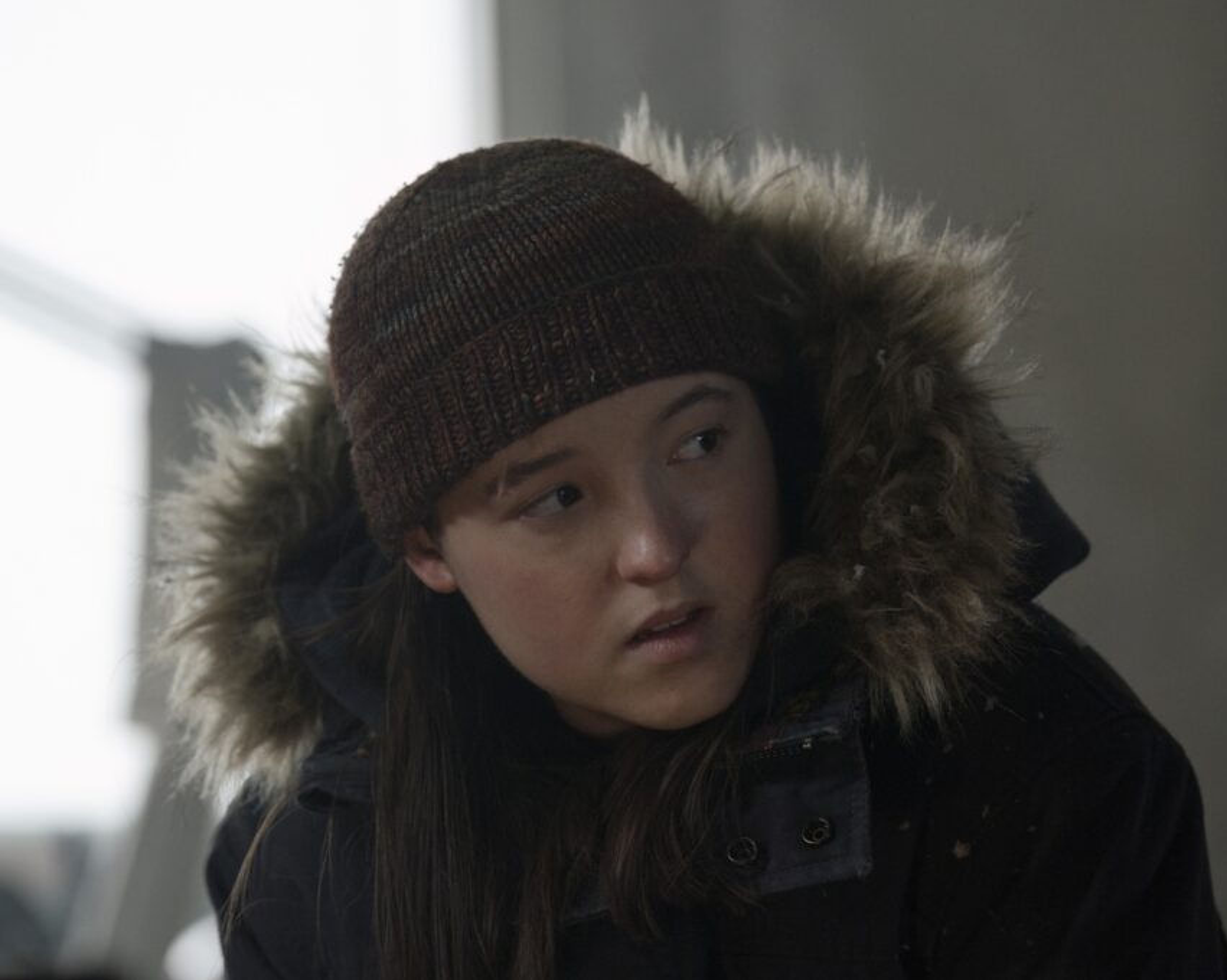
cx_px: 611
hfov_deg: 8.6
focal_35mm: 226
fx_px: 8203
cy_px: 489
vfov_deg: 6.8
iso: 5000
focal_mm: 200
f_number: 4.5
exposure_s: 1/200
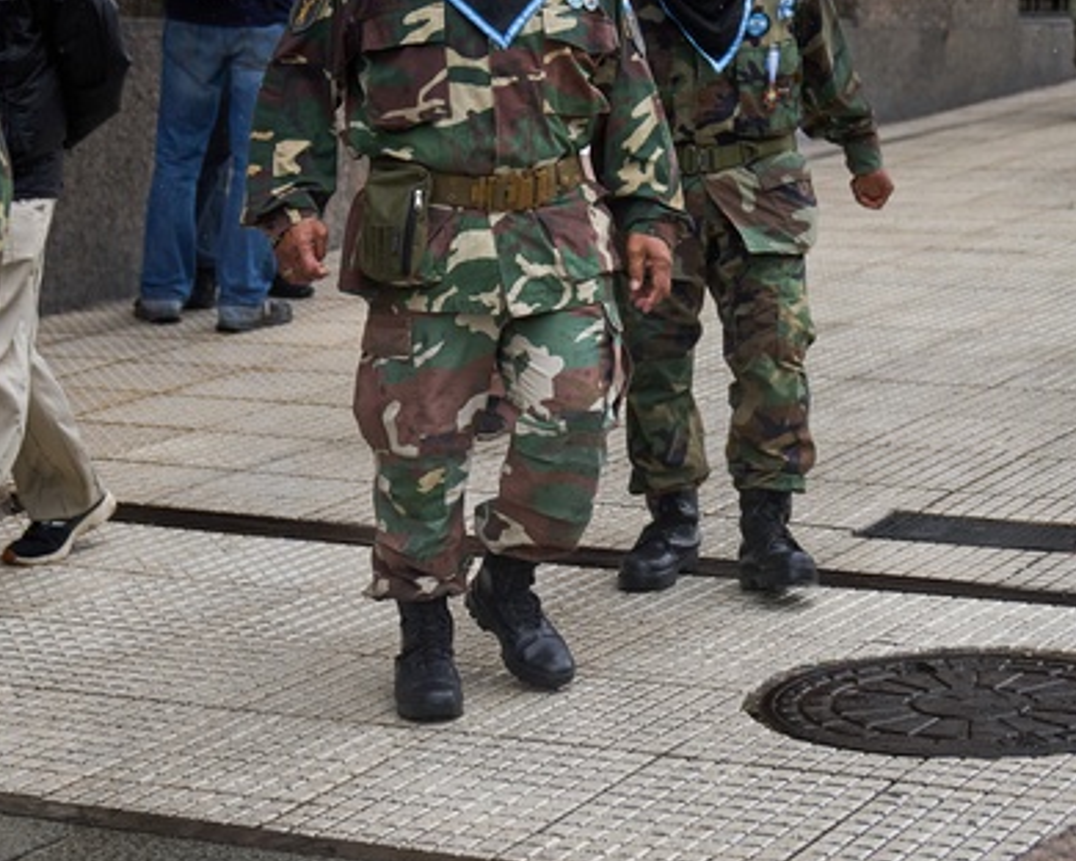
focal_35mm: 106
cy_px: 355
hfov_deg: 18.0
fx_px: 3376
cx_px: 770
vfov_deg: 14.5
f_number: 3.2
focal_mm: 43
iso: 640
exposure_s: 1/1250
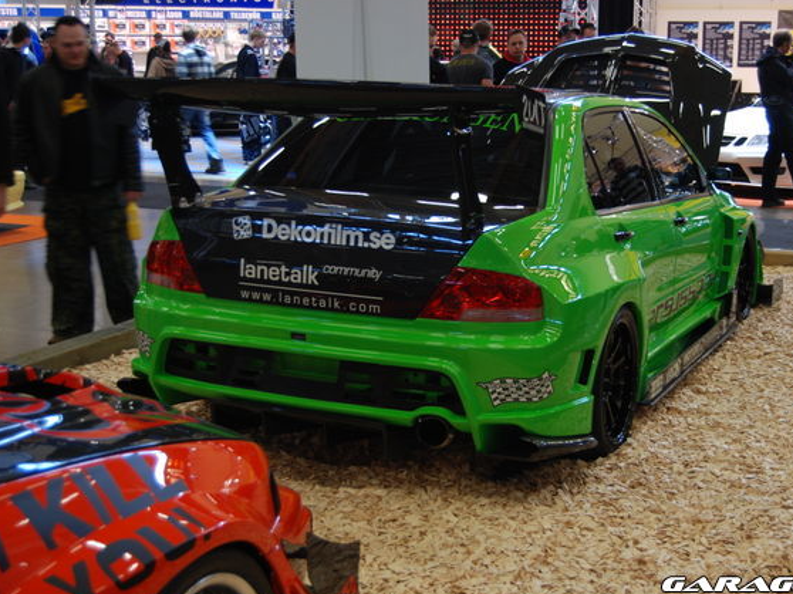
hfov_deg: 36.1
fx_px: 1214
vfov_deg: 27.5
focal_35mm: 53
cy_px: 294
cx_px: 451
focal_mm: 32
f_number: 4.5
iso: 200
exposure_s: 1/15
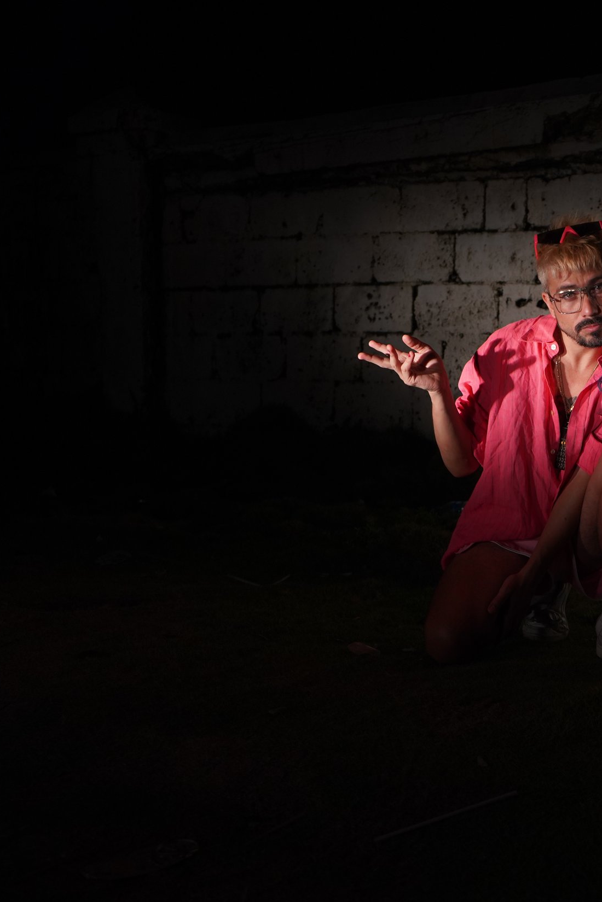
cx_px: 580
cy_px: 453
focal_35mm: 50
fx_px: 1254
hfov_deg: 25.8
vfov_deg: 39.6
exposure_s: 1/160
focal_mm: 33
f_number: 4
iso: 1000
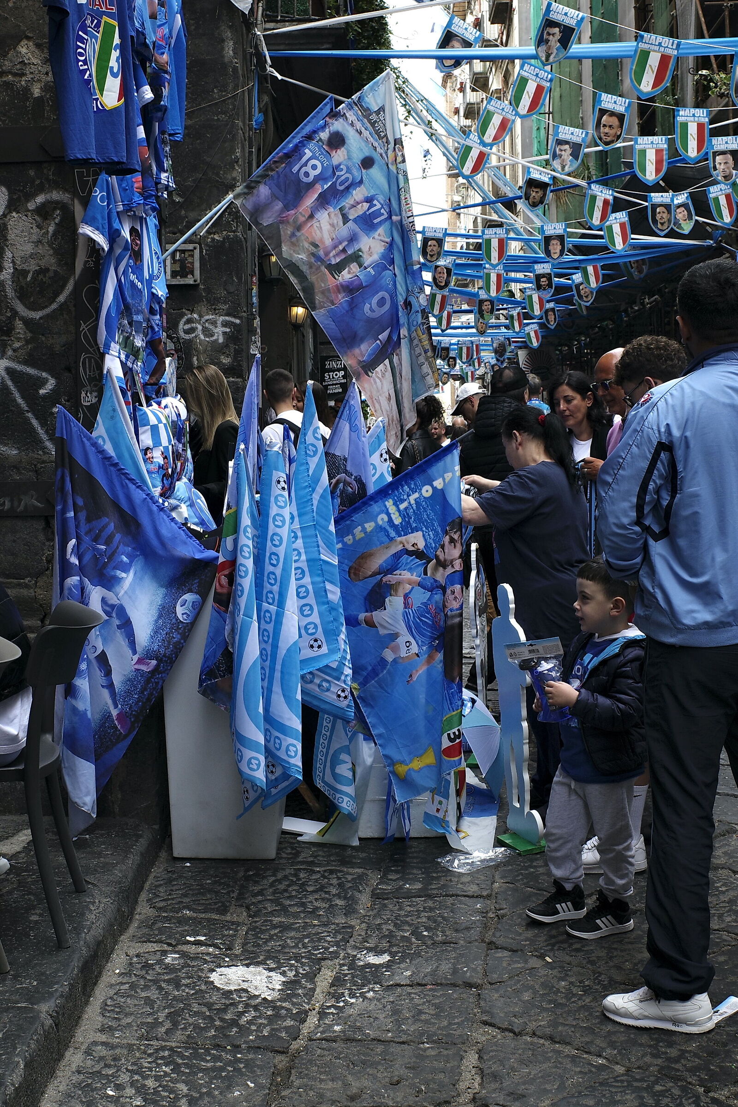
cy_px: 554
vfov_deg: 39.6
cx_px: 369
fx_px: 1537
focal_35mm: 50
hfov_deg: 27.0
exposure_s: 1/125
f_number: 5.6
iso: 100
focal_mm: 18.3
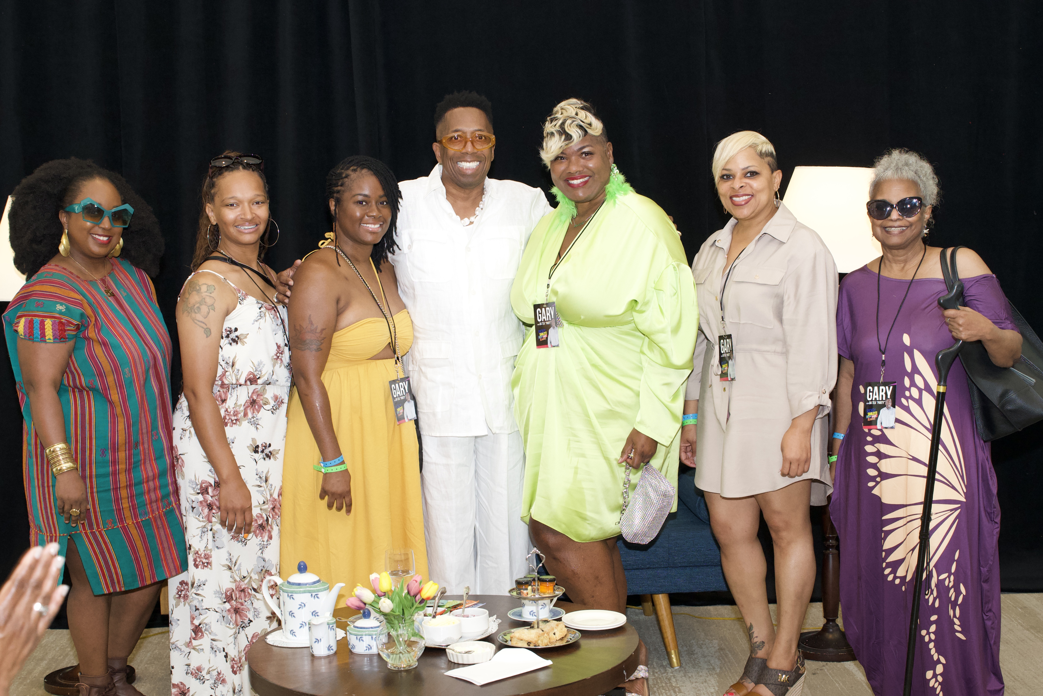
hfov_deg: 38.2
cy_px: 348
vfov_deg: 26.0
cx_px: 522
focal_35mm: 52
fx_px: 1507
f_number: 4.5
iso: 2000
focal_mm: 35
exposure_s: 1/250
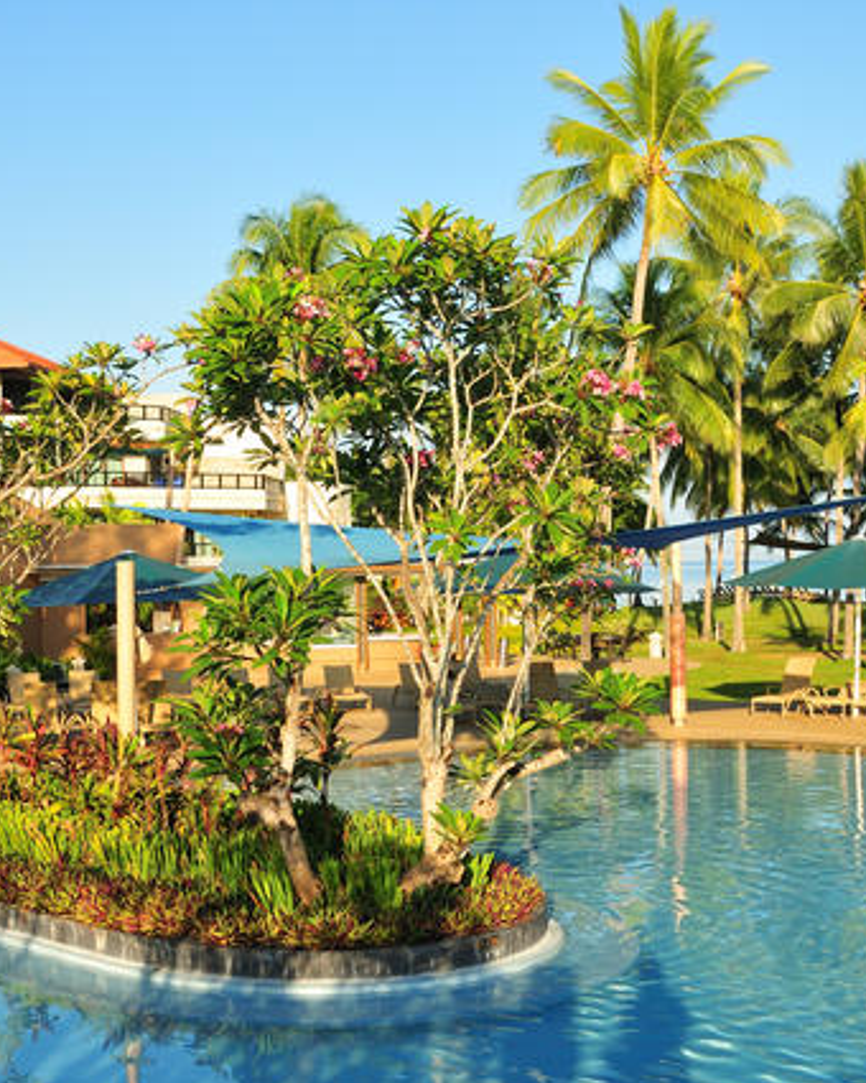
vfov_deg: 38.8
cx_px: 401
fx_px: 1538
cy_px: 527
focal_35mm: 48
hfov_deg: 31.4
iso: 200
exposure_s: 1/250
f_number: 8
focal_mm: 20
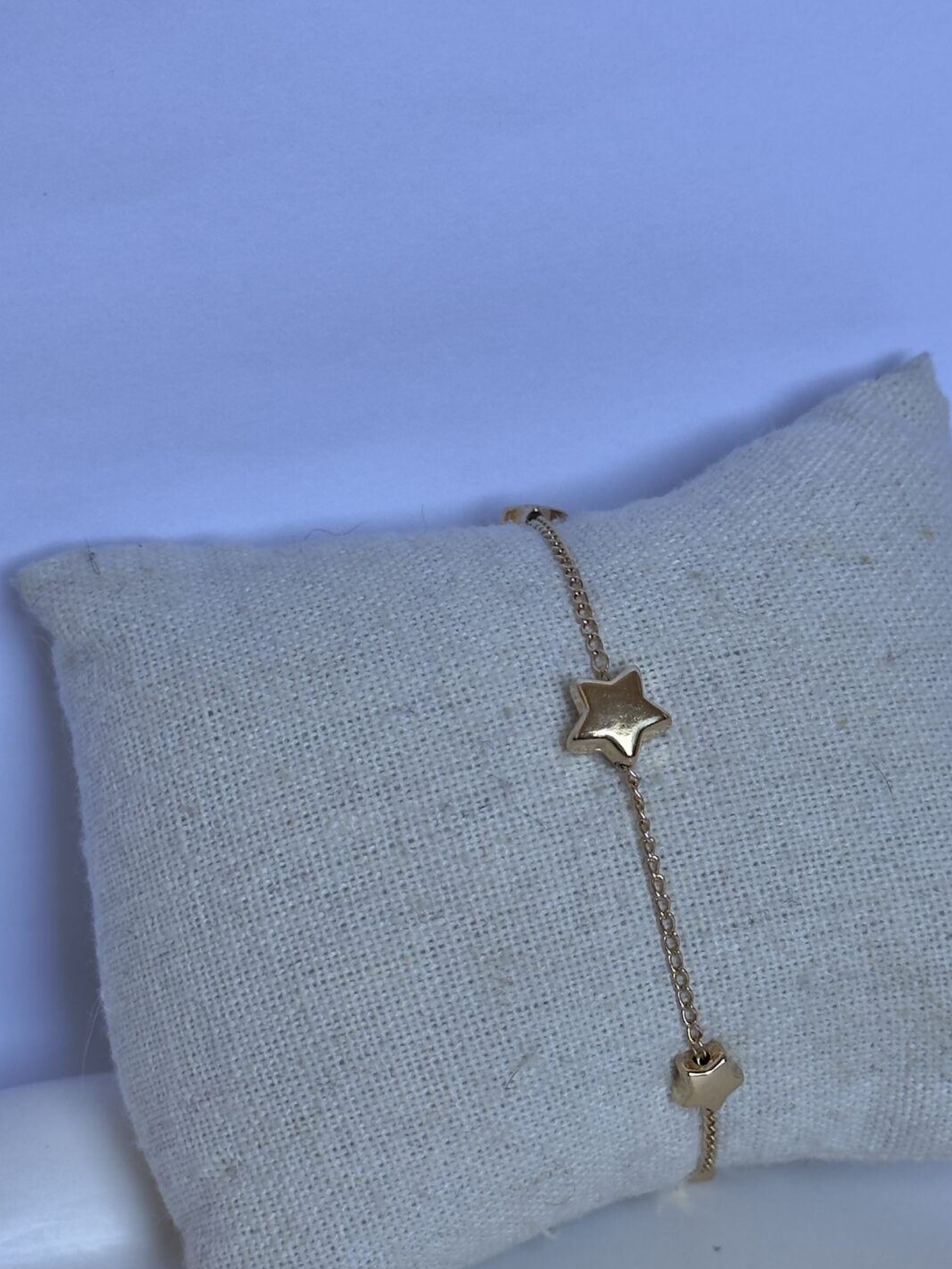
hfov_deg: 17.2
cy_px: 744
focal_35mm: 86
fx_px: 3153
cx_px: 569
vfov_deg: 22.7
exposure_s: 1/136
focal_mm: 6.76
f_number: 1.78
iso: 50
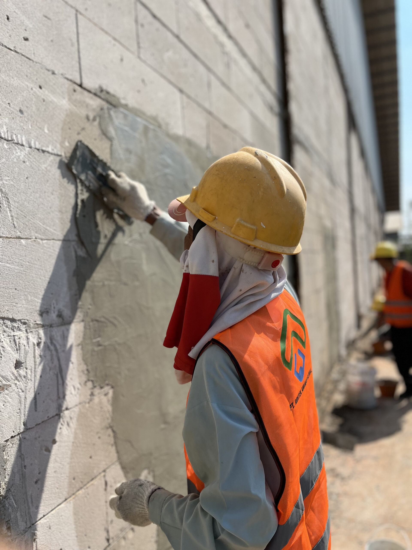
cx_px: 206
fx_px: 413
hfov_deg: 53.1
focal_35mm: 26
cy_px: 275
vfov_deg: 67.3
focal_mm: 5.1
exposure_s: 1/2825
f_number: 1.6
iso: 50
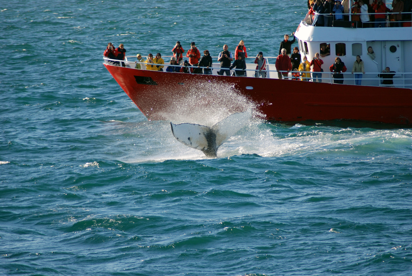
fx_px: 5155
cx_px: 206
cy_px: 138
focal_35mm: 450
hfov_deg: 4.6
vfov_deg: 3.1
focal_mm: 300
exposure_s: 1/500
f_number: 5.6
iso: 200
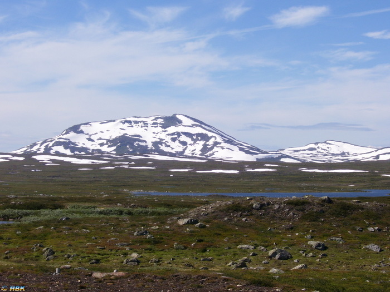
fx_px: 1149
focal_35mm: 102
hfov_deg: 19.3
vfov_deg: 14.5
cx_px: 195
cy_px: 146
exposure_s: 1/250
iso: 80
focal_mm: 16.8
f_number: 8
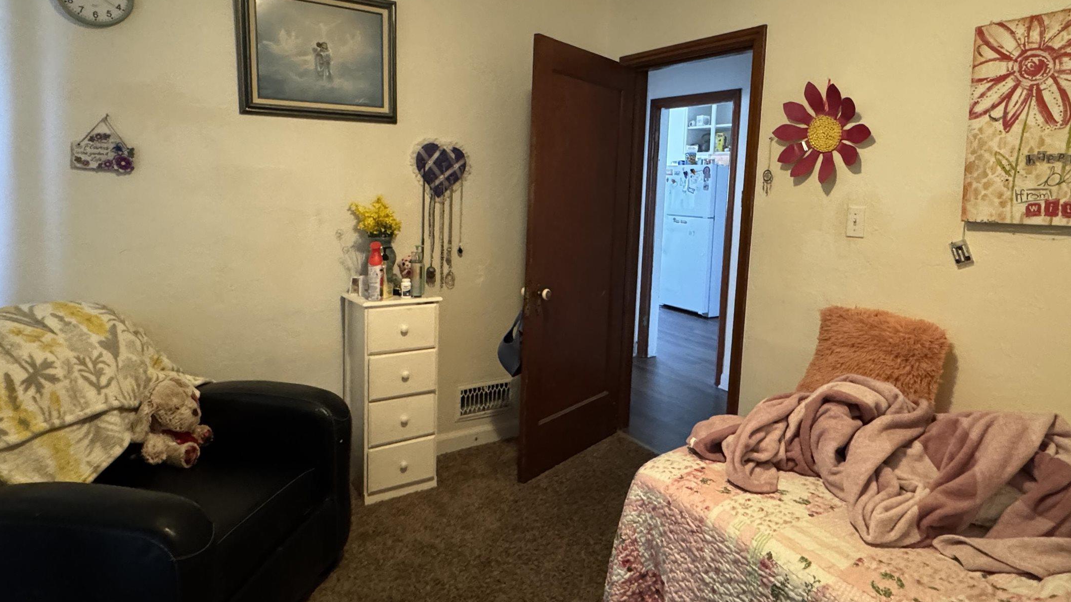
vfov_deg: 51.2
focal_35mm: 22
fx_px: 625
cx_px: 577
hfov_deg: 81.1
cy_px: 251
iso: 1000
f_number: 2.2
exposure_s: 1/40
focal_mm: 2.22
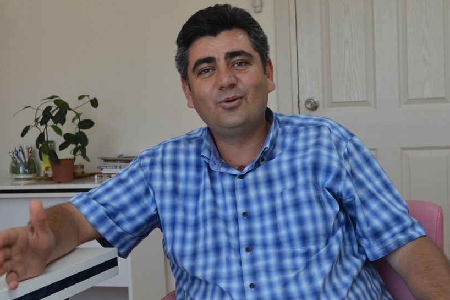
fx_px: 762
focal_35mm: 61
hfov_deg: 32.9
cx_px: 235
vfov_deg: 22.2
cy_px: 166
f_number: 4.2
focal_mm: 26
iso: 100
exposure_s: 1/13
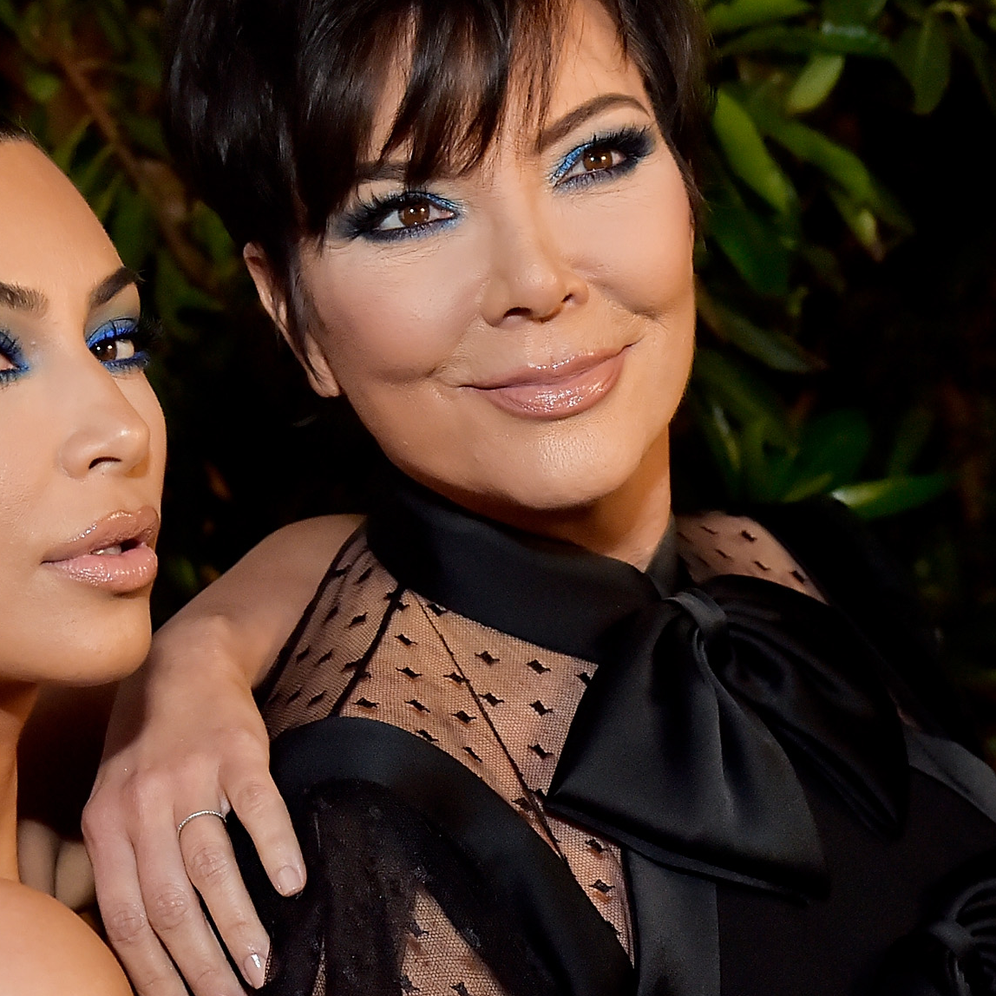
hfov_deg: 15.6
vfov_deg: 15.7
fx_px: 3613
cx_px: 213
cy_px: 524
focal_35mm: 111
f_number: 4.5
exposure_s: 1/160
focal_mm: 50
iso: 2500
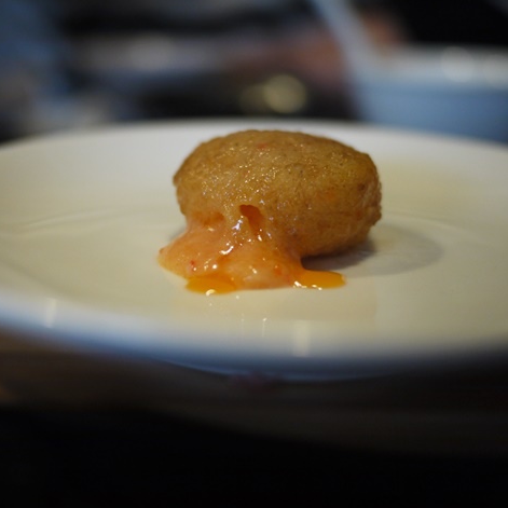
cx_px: 202
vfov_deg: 35.4
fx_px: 797
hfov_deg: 35.2
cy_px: 250
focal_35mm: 48
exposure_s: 1/200
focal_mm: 20
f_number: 1.7
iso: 400
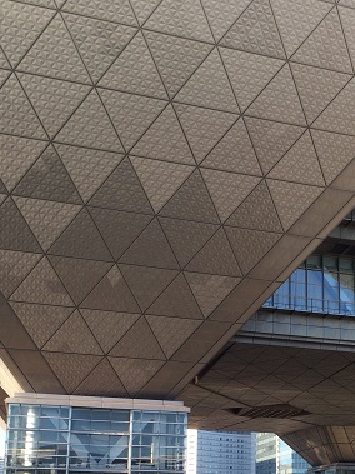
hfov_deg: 28.7
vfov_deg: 36.5
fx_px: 684
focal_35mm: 50
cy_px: 400
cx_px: 256
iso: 32
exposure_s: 1/376
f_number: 2.2
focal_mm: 4.15
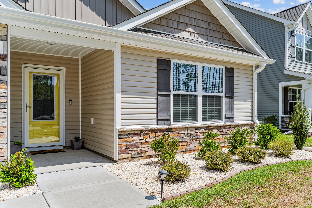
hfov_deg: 65.5
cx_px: 156
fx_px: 243
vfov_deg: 46.4
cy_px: 104
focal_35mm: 28
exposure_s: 1/800
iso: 160
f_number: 5
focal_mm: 28
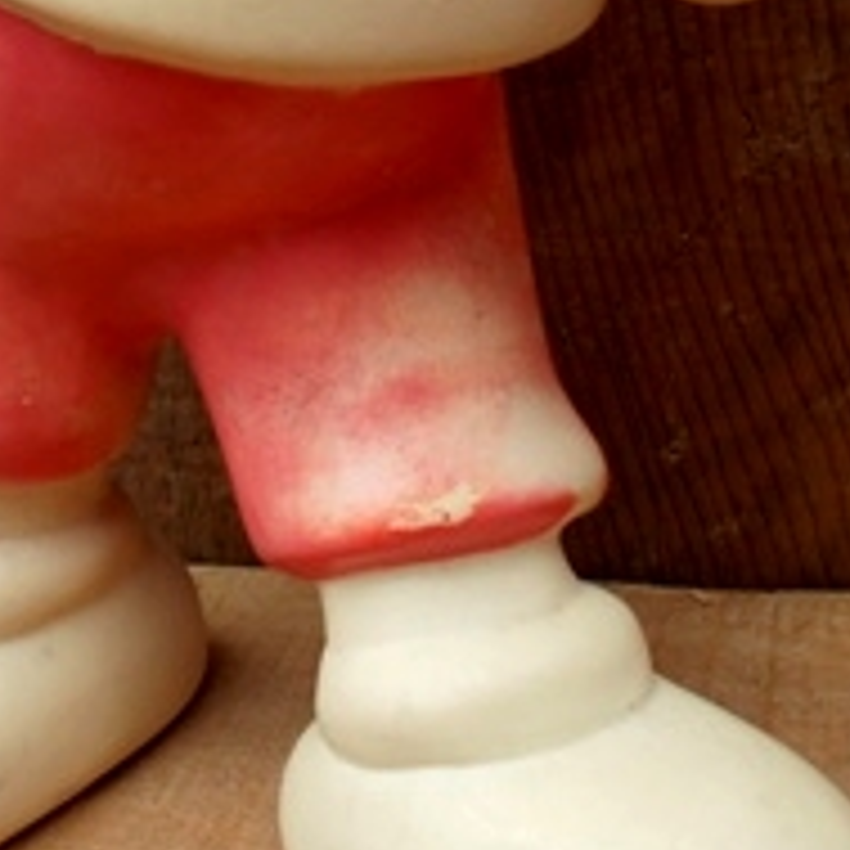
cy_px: 157
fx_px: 1750
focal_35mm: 63
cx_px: 346
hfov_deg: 27.2
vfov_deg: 26.7
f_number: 3.4
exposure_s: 1/250
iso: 100
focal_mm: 5.3
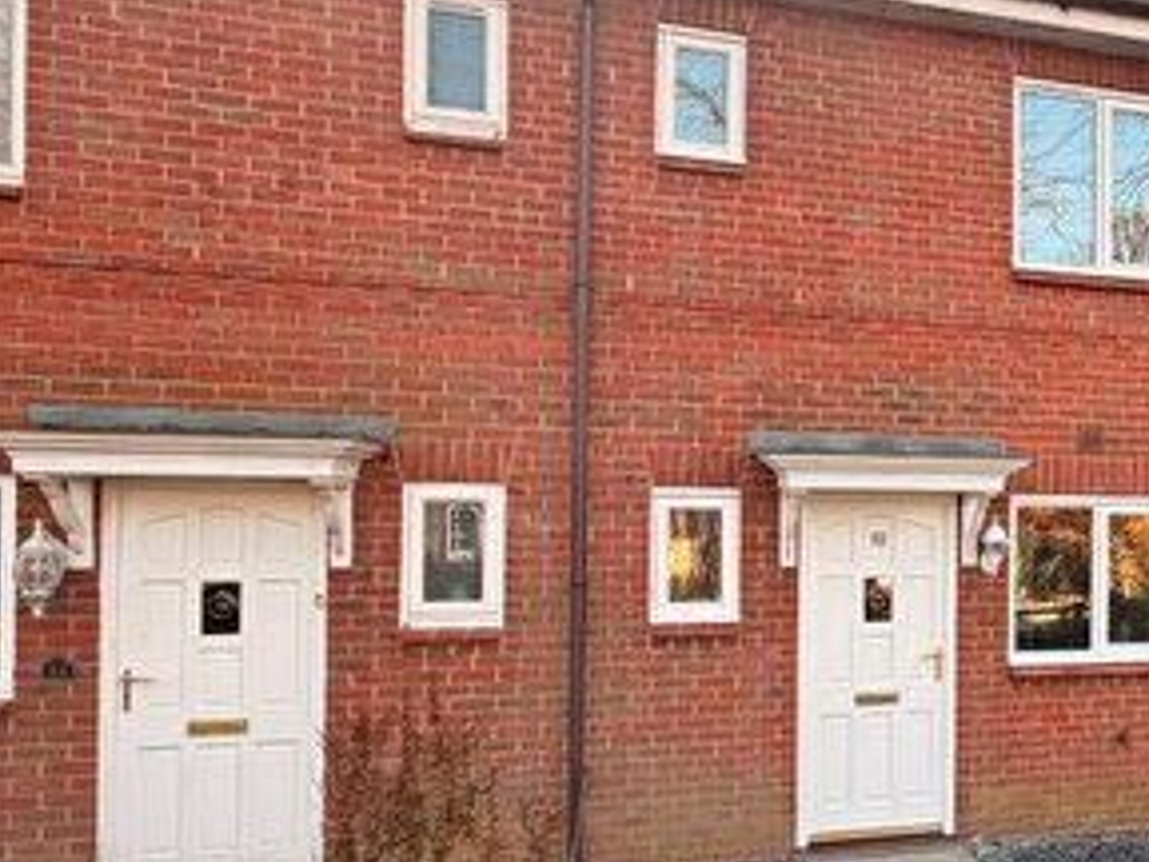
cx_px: 1033
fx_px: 1129
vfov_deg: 41.6
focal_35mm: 34
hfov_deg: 48.3
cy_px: 521
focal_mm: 2.22
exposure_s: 1/223
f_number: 2.2
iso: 50
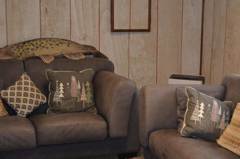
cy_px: 88
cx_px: 193
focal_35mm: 71
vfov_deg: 19.1
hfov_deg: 27.9
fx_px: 472
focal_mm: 20
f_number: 3.8
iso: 400
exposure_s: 1/125
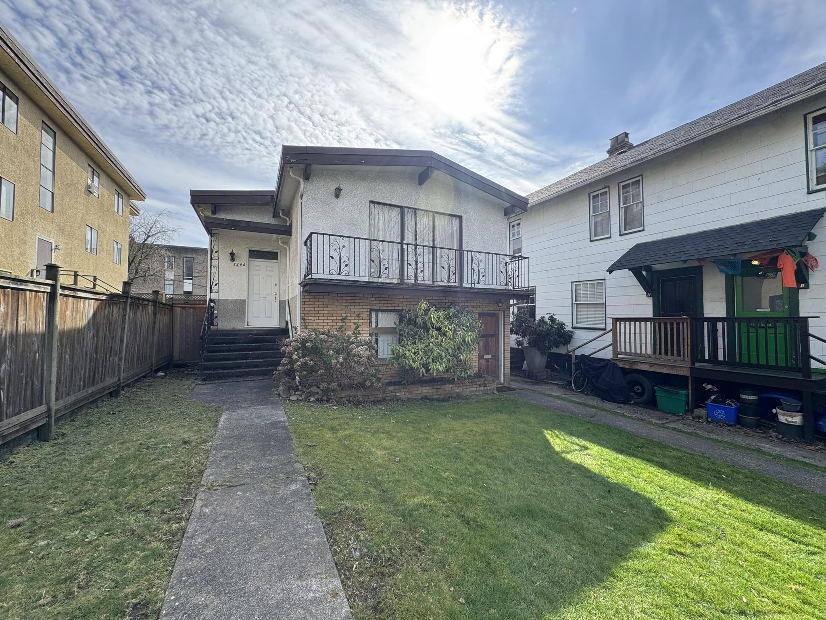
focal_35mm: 14
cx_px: 413
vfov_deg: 85.7
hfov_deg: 102.1
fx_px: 334
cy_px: 310
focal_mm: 2.22
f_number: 2.2
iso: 40
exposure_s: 1/687
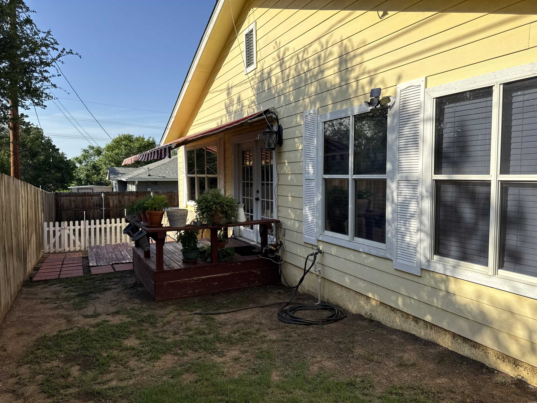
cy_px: 202
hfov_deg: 71.6
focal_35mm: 24
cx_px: 268
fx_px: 372
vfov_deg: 56.8
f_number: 1.78
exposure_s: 1/3247
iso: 80
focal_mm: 6.76
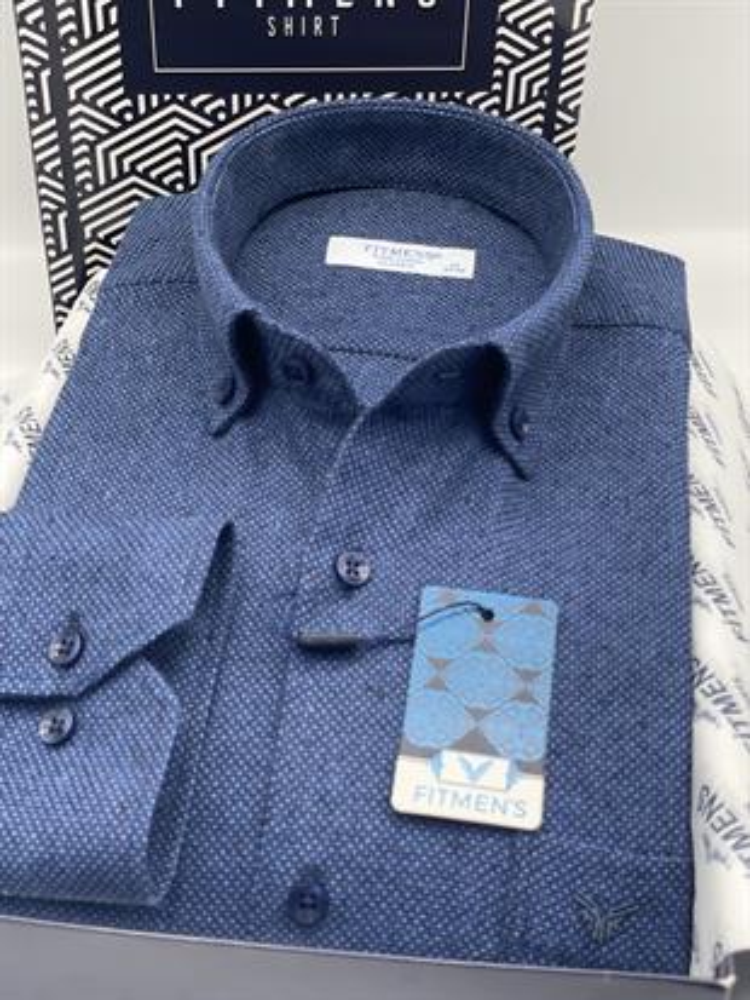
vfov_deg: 36.8
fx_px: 1501
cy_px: 500
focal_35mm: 52
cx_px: 375
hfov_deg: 28.0
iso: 25
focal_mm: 6
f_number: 2
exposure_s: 1/100
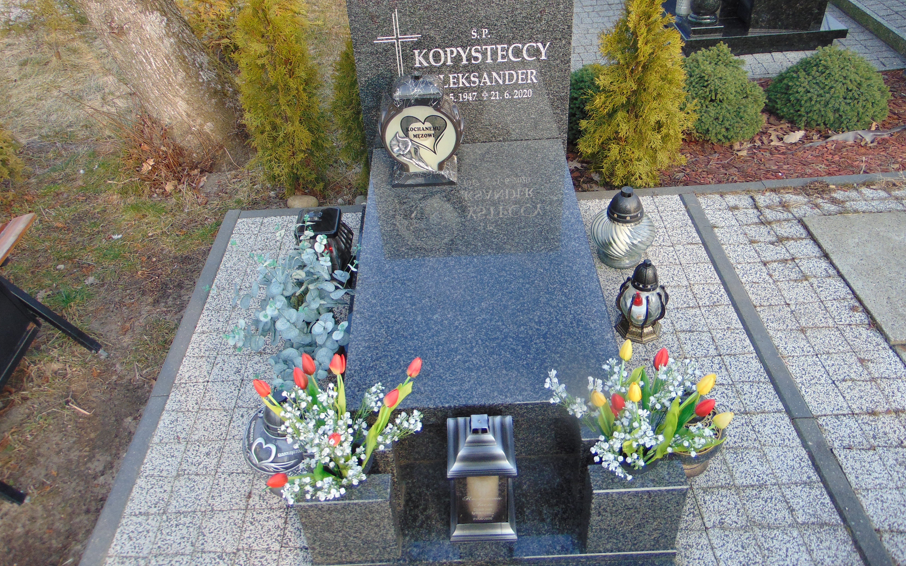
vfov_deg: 45.7
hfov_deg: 68.4
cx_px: 451
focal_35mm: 27
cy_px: 222
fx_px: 667
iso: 80
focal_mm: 4.5
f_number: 3
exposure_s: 1/250
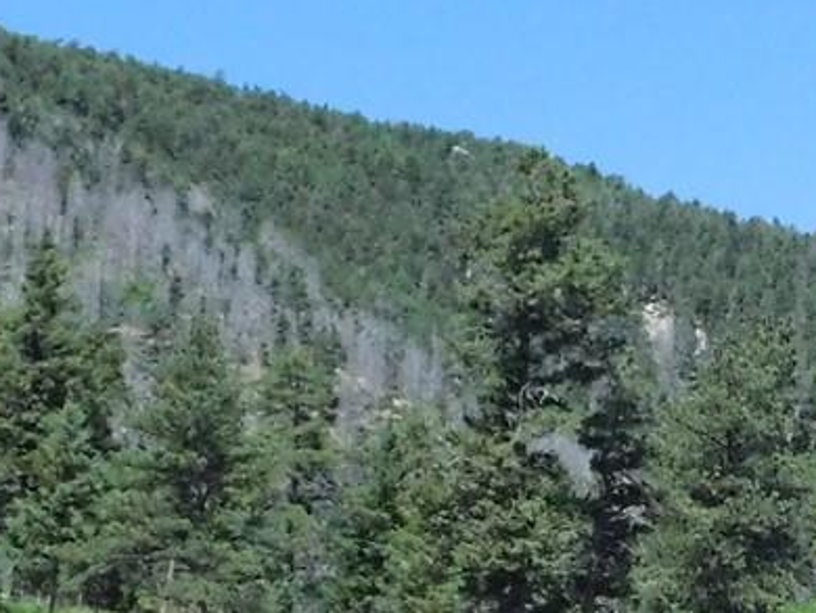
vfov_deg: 12.0
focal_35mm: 123
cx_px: 743
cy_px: 567
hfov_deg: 15.8
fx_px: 2901
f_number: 6.4
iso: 800
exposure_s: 1/1500
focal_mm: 5.3
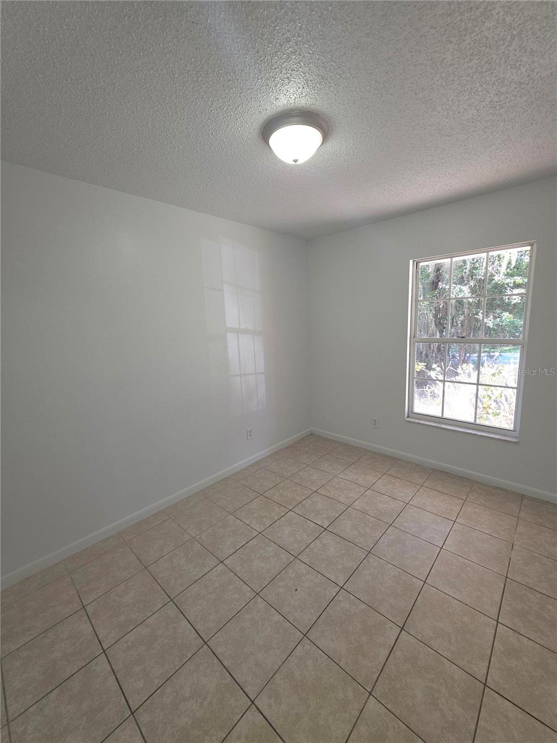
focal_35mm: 13
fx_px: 279
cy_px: 372
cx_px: 278
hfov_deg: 89.9
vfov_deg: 106.2
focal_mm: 2.2
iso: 50
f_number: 1.9
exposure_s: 1/50.3
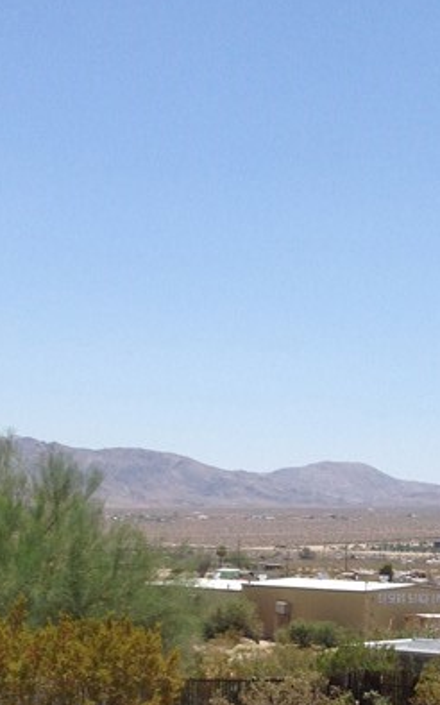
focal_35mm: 91
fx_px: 1747
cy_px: 782
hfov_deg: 14.3
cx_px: 333
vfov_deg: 21.6
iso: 50
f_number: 2.4
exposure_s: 1/2262
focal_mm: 4.12
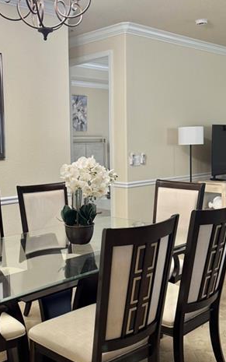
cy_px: 168
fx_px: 414
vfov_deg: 47.1
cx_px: 71
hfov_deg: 30.3
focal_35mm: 42
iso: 160
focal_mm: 6.76
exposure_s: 1/60
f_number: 1.78
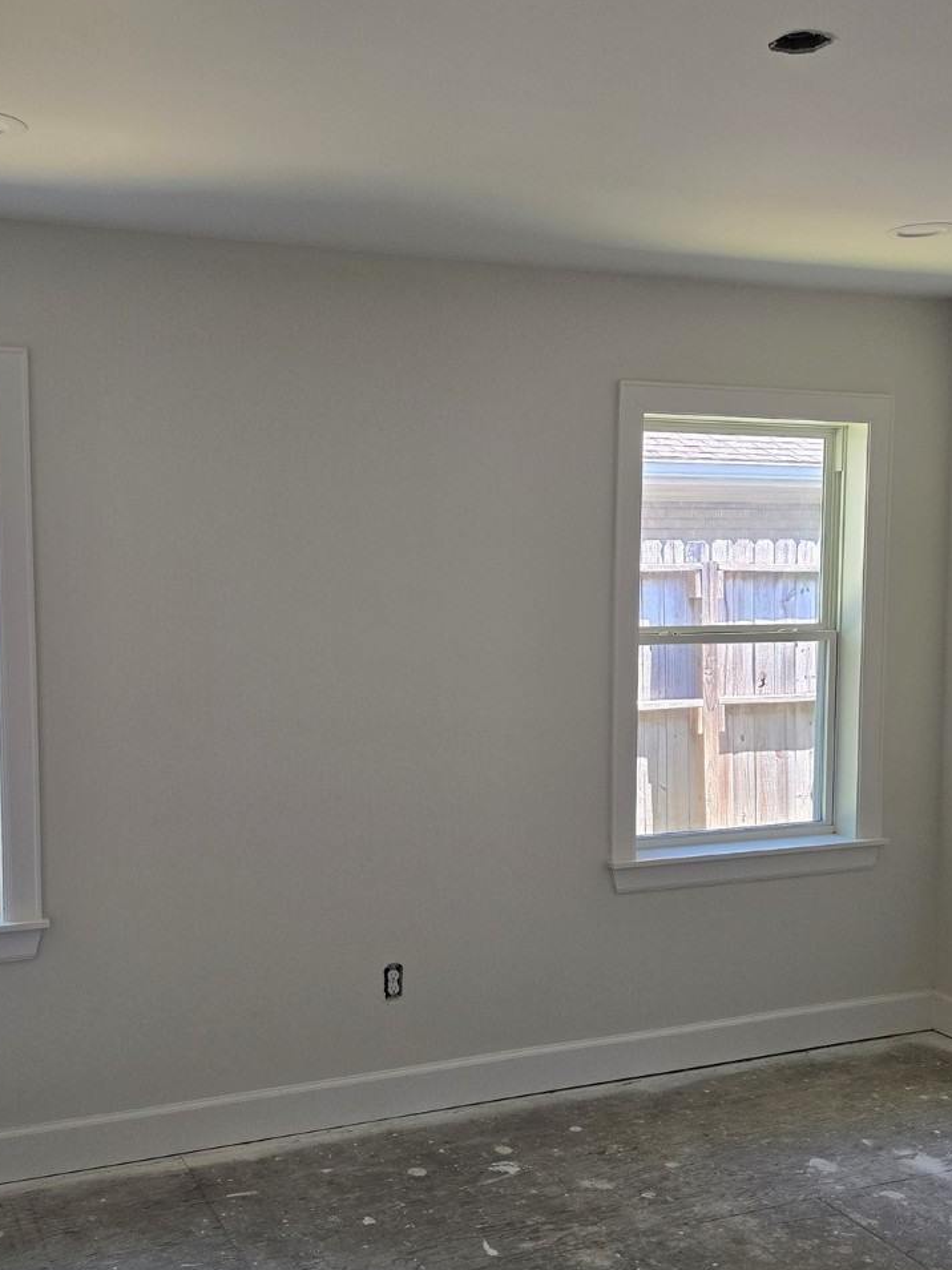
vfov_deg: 50.1
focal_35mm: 37
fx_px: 1357
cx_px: 406
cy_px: 665
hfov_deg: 38.6
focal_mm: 6.3
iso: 160
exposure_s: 1/180
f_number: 1.7
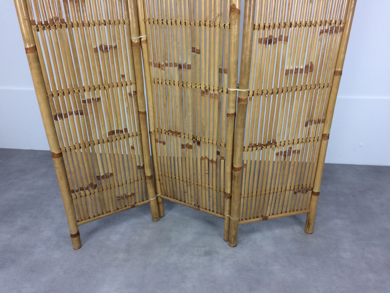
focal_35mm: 29
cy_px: 146
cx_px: 195
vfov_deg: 48.2
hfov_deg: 61.7
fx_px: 327
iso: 64
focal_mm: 4.15
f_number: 2.2
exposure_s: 1/33
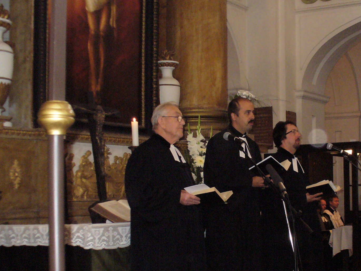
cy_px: 188
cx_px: 270
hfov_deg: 30.7
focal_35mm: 62
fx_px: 647
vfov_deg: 23.5
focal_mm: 6.1
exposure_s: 1/60
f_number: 2.8
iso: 400
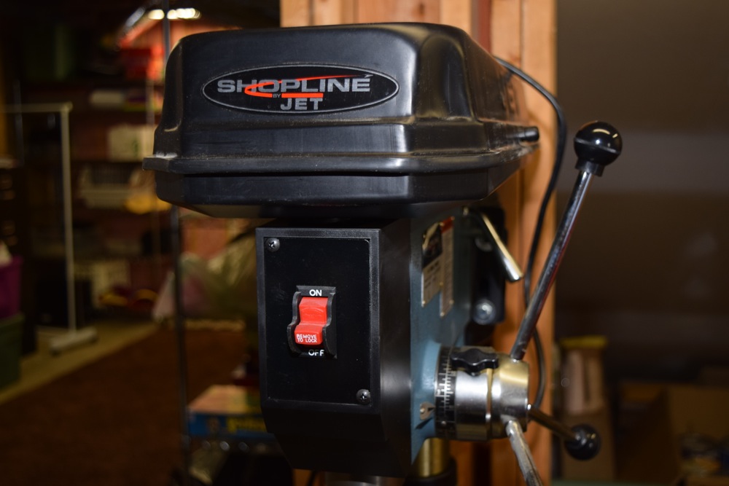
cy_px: 243
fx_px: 881
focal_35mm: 44
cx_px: 364
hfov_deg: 45.0
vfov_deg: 30.9
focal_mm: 29
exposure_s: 1/60
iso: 400
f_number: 4.2
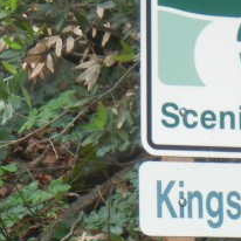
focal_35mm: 669
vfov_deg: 2.6
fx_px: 5270
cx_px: 336
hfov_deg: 2.6
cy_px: 96
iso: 183
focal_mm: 27.4
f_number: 4.6
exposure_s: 1/60
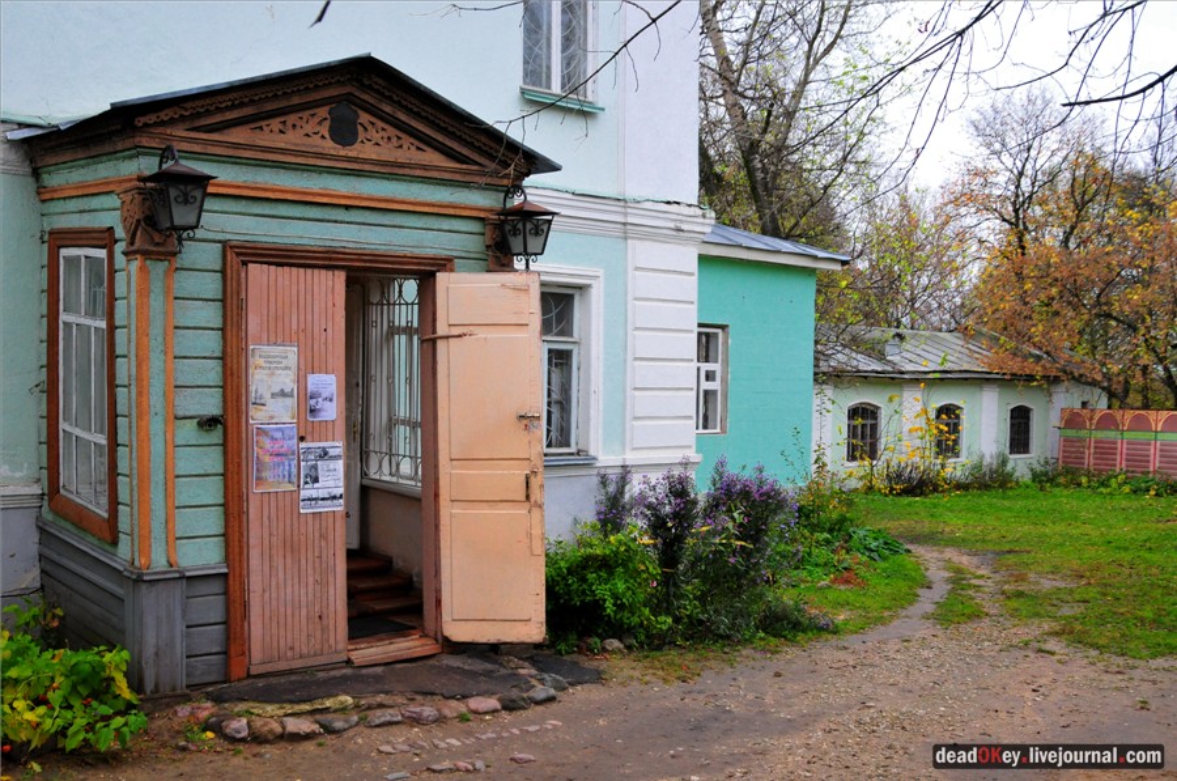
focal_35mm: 36
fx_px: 1175
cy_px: 390
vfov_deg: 36.8
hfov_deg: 53.2
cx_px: 588
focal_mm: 24
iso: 1000
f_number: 5.6
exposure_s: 1/200
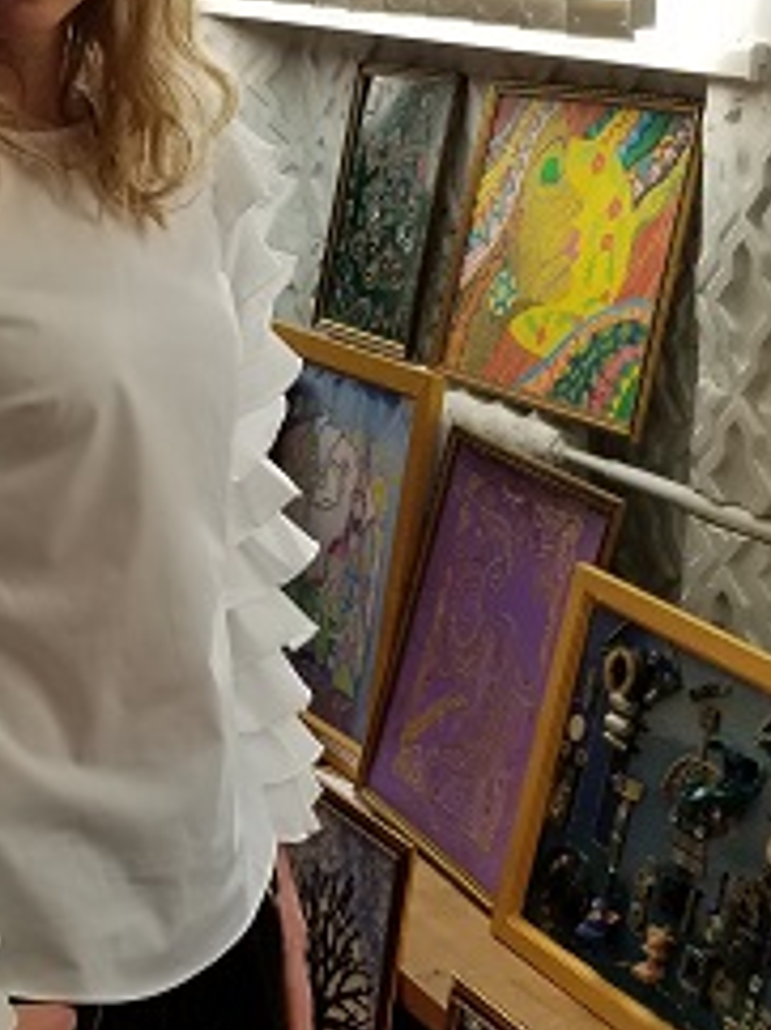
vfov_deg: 43.5
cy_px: 375
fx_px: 1279
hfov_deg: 32.9
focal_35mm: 43
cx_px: 196
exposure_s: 1/198
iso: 50
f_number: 1.7
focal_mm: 4.3
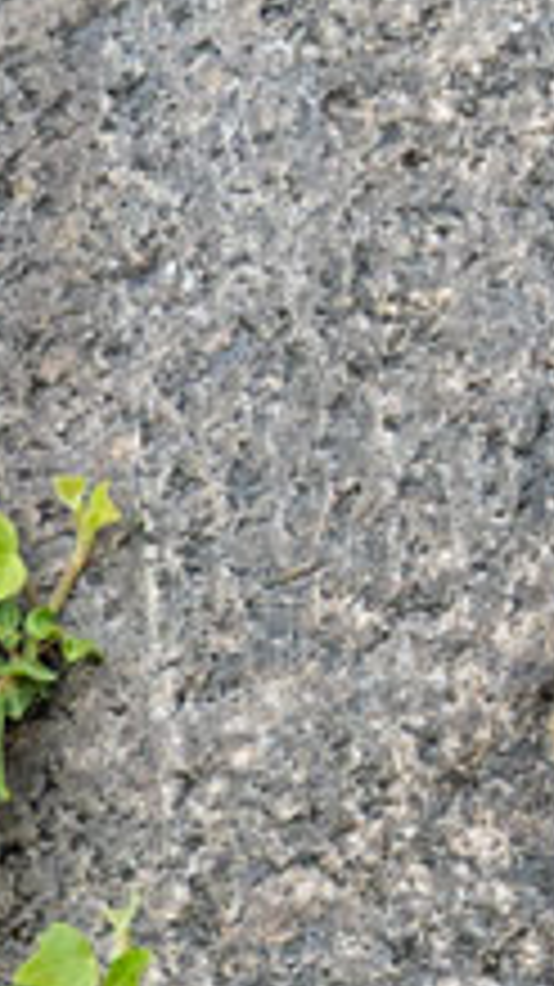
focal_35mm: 516
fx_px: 13491
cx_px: 1914
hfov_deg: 2.3
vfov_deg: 4.2
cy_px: -765
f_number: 8
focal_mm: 50
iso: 500
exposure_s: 1/160
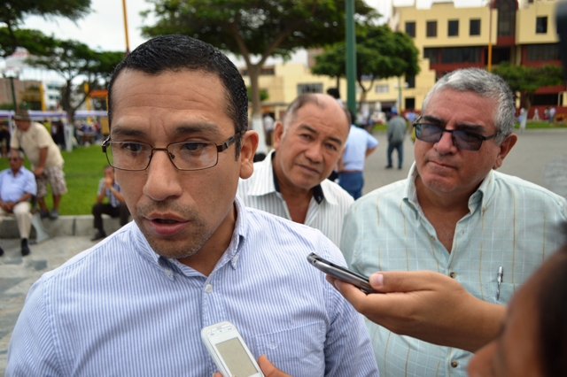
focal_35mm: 30
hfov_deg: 62.0
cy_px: 188
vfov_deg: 43.6
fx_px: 472
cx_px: 284
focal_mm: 20
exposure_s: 1/500
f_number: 3.8
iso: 100
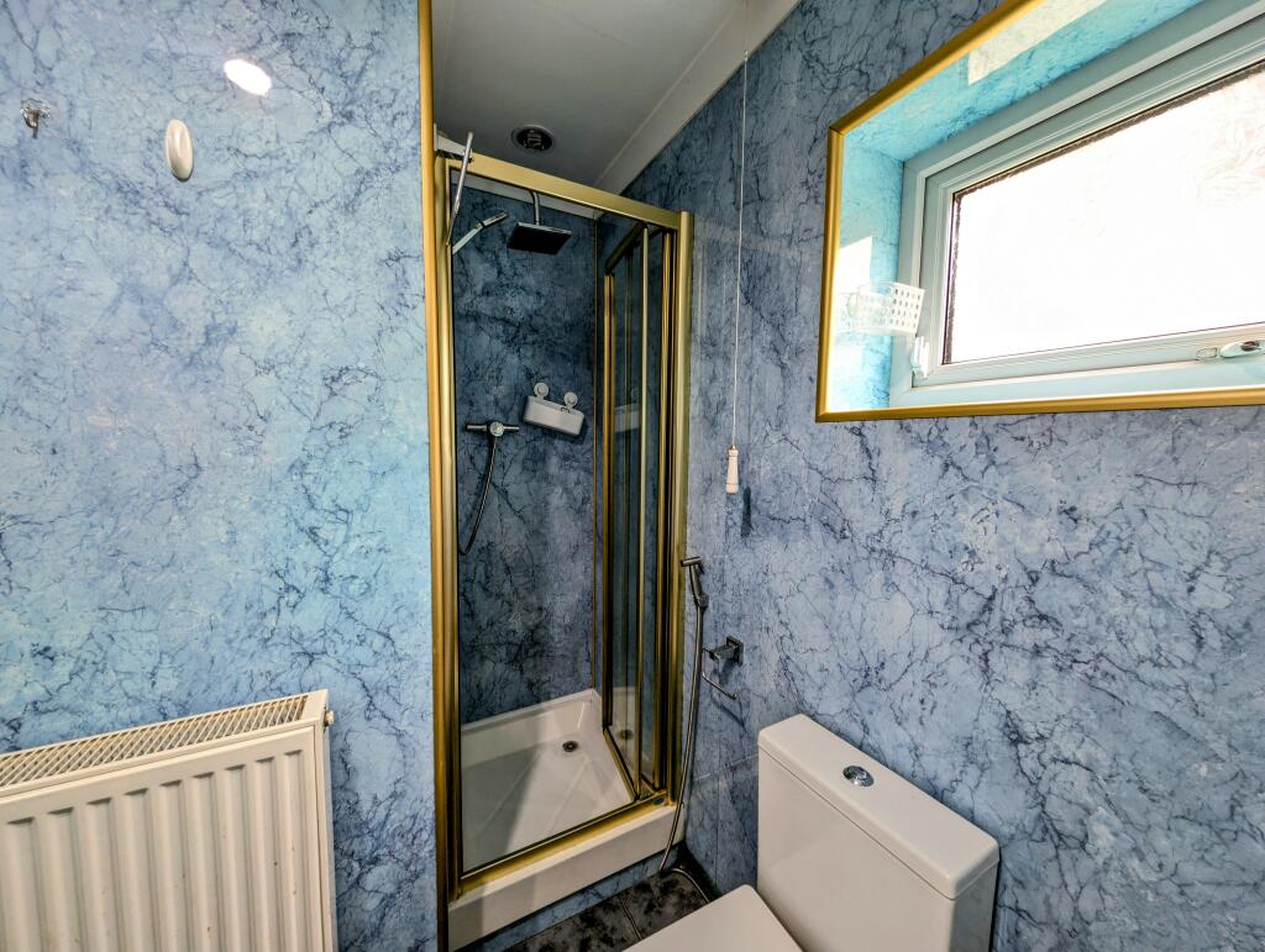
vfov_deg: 94.6
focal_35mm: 12
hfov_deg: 110.5
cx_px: 632
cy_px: 476
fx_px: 439
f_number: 1.95
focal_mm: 2.23
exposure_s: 1/22.6
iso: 138
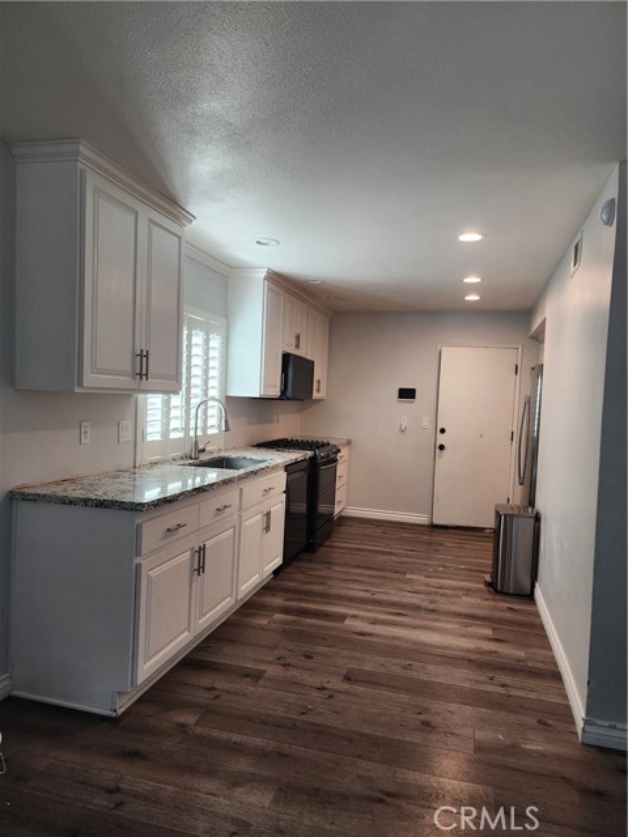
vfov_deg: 73.9
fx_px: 556
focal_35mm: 23
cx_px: 314
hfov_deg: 58.9
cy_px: 418
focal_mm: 6.4
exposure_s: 1/120
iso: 100
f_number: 1.8
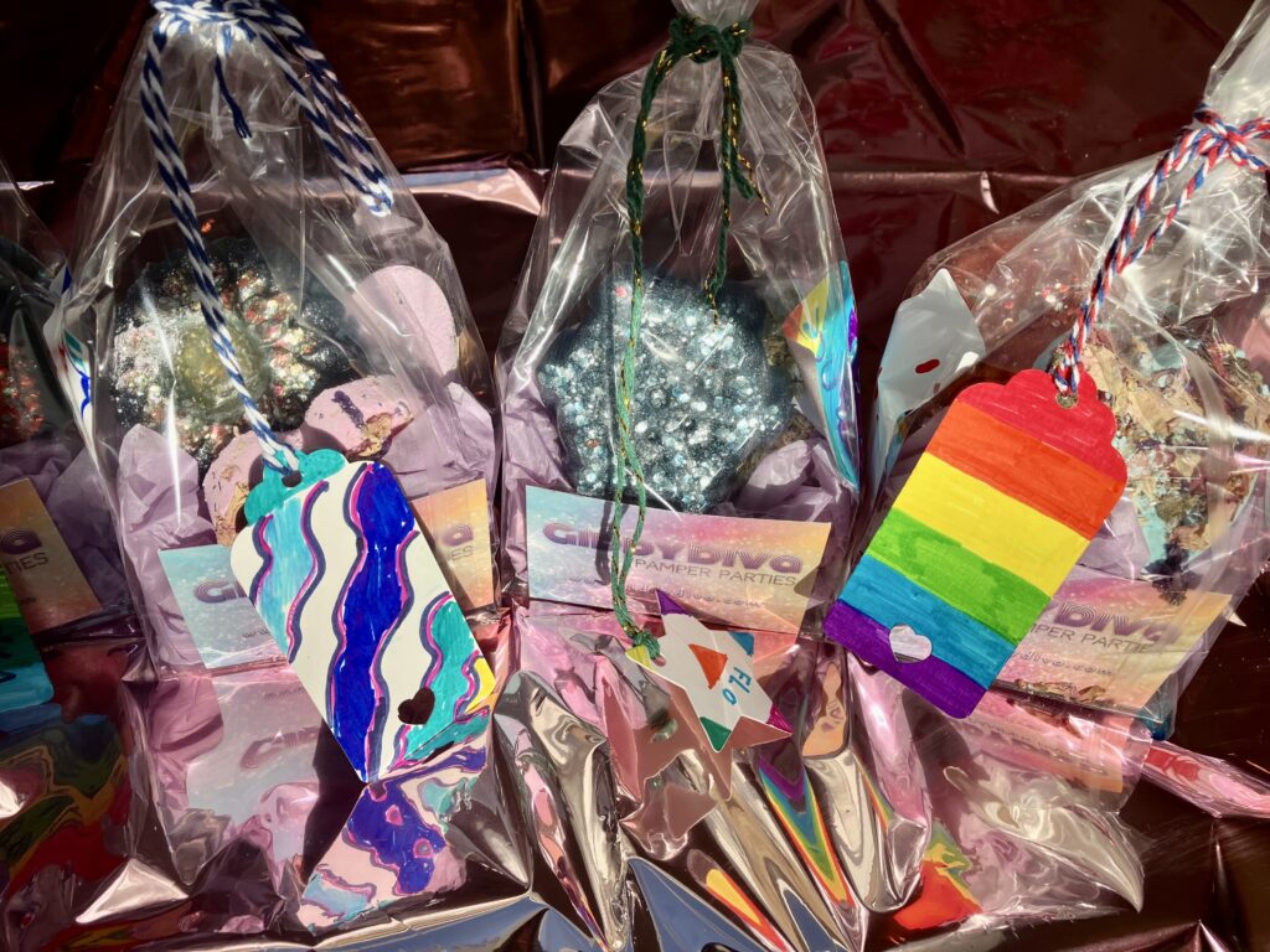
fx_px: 1027
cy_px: 476
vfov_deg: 49.7
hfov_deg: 63.4
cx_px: 635
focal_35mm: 28
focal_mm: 3.99
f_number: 1.8
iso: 32
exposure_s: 1/1091
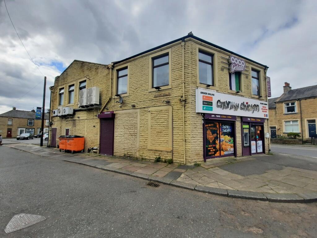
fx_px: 119
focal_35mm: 13
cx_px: 158
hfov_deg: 106.2
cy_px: 119
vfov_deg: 89.9
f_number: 2.2
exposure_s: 1/1410
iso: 40
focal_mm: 1.74
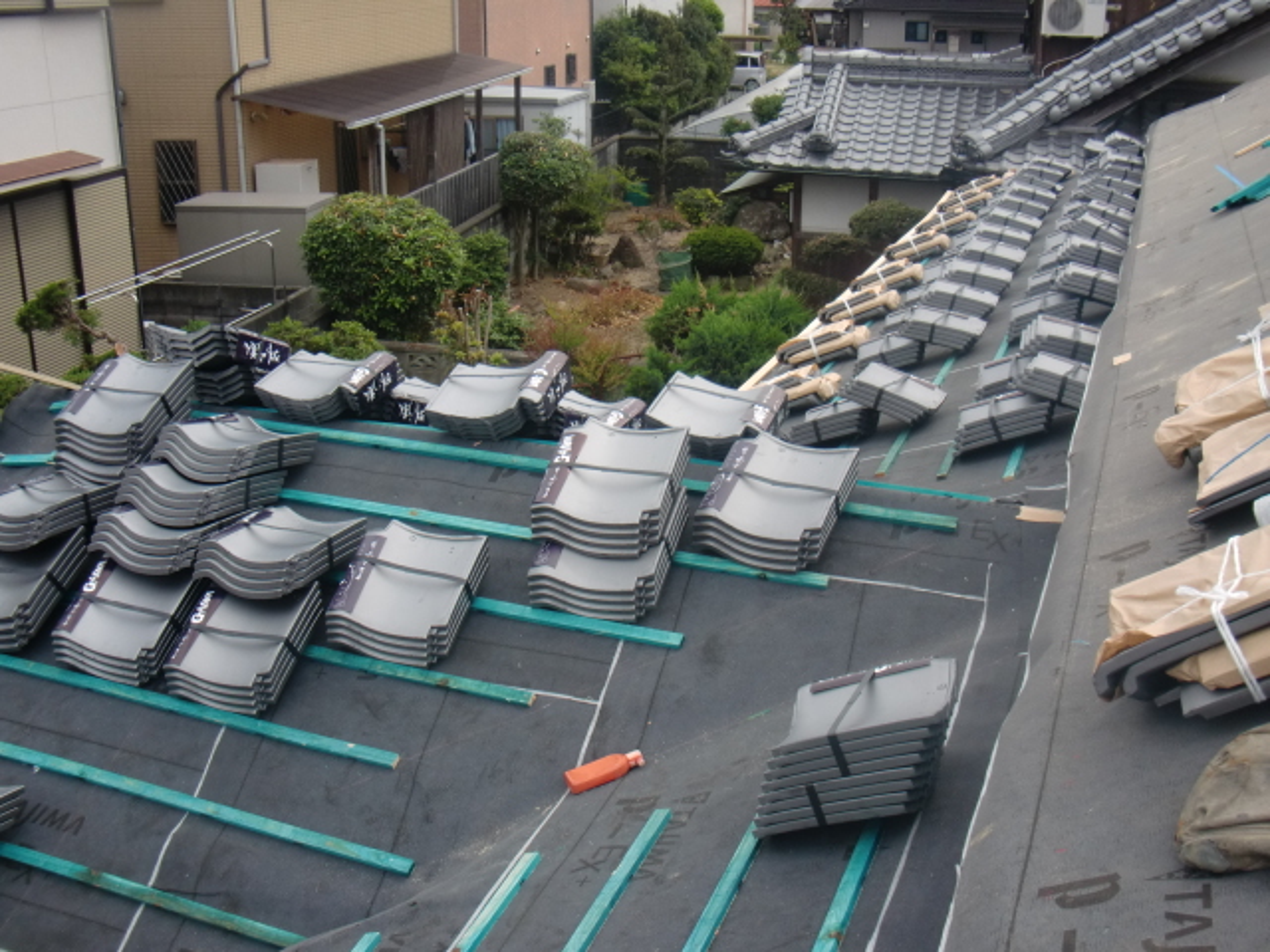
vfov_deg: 37.7
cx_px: 635
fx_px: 1394
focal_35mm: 38
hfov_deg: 49.0
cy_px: 476
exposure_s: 1/320
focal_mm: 6.66
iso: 64
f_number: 3.9
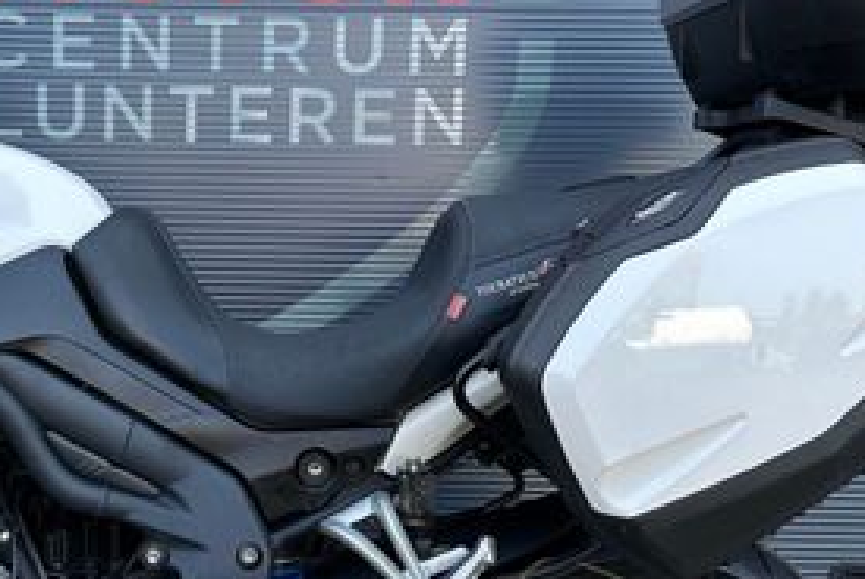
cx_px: 198
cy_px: 378
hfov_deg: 33.6
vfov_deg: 23.4
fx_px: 1395
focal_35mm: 58
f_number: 1.78
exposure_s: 1/292
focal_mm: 6.86
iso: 80
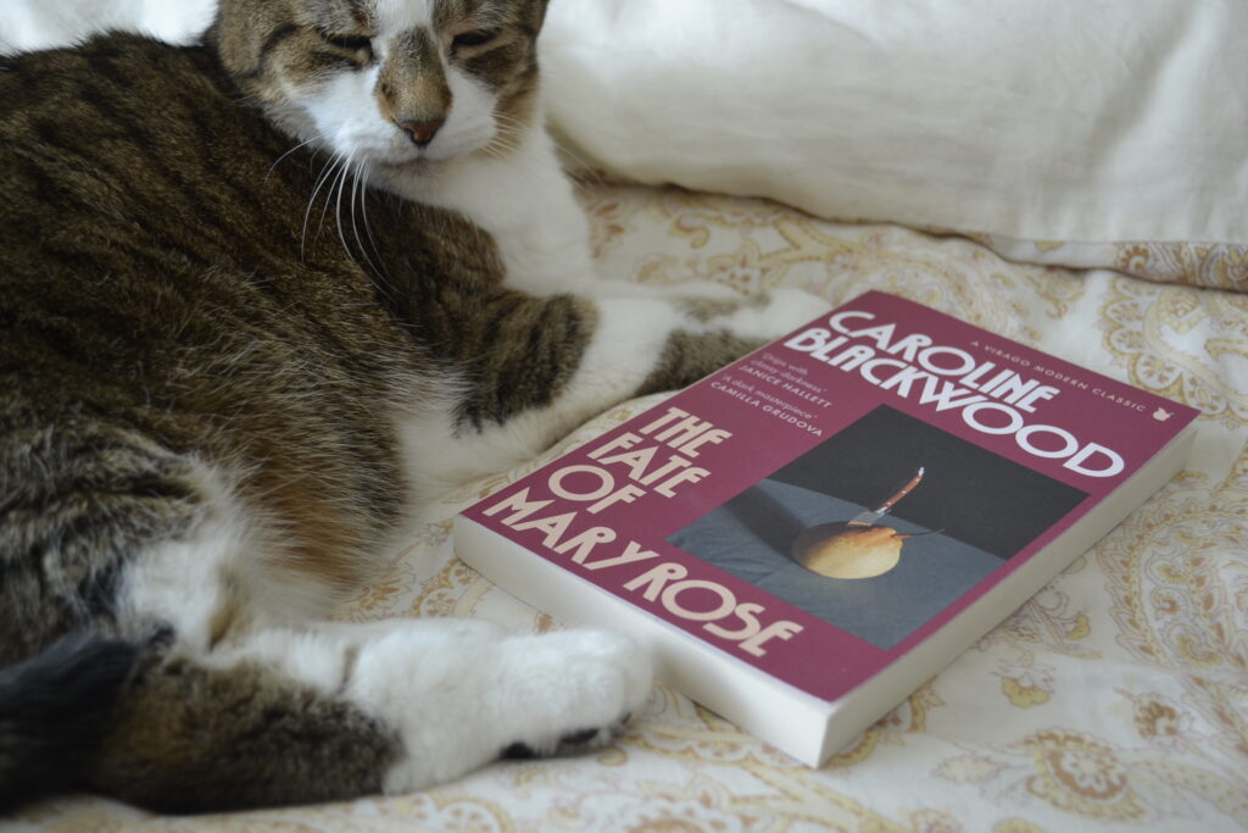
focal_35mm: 44
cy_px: 416
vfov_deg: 30.9
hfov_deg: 45.0
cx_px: 624
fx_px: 1508
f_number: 4.5
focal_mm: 29
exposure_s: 1/60
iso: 400
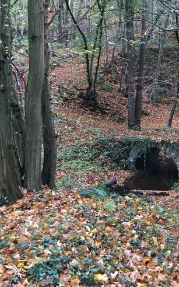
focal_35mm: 48
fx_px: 375
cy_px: 92
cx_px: 167
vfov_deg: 41.2
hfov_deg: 25.8
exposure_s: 1/33
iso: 160
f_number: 2.2
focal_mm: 4.15
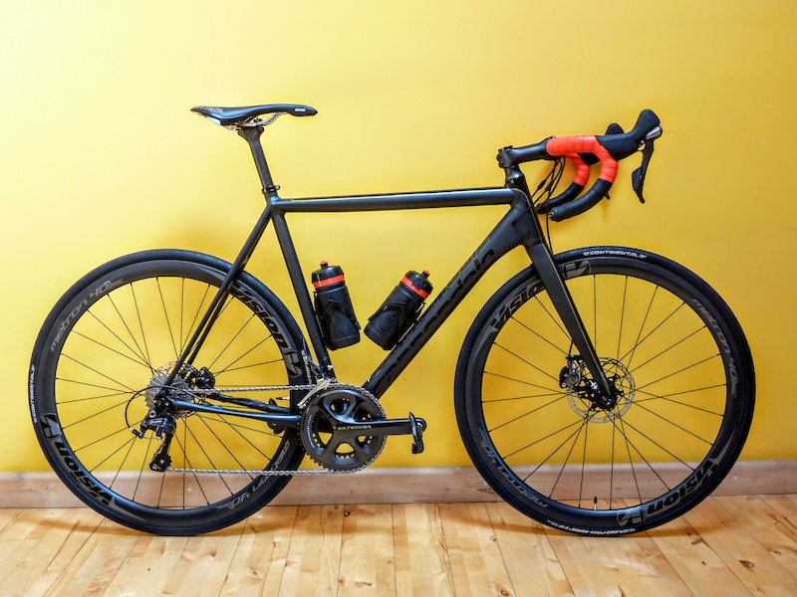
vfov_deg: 39.7
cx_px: 398
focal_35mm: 36
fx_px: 829
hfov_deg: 51.4
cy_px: 298
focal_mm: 6.4
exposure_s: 1/5
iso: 80
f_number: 3.9
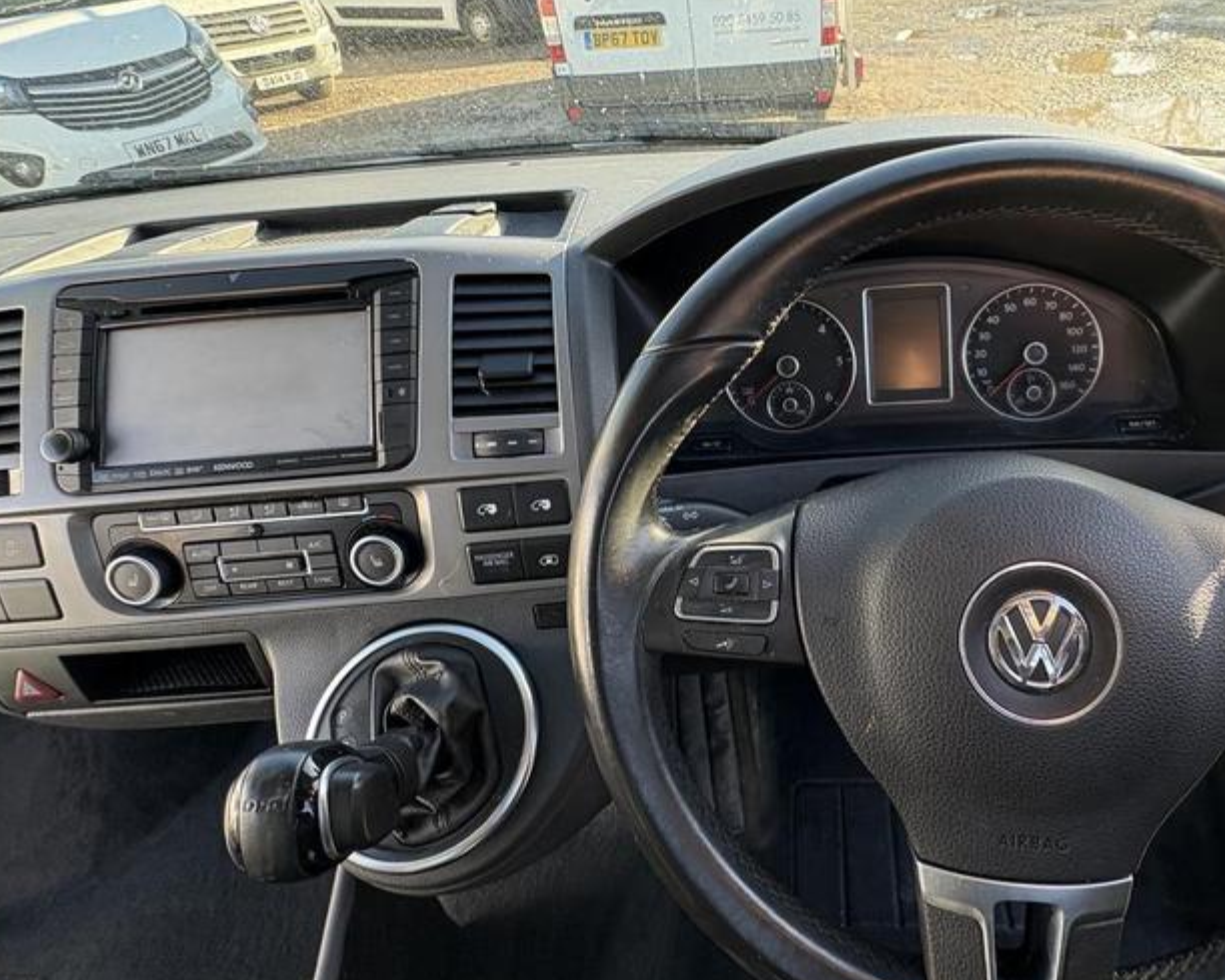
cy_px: 428
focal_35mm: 20
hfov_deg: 78.7
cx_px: 777
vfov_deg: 67.9
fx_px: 725
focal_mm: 2.22
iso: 160
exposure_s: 1/99
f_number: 2.2
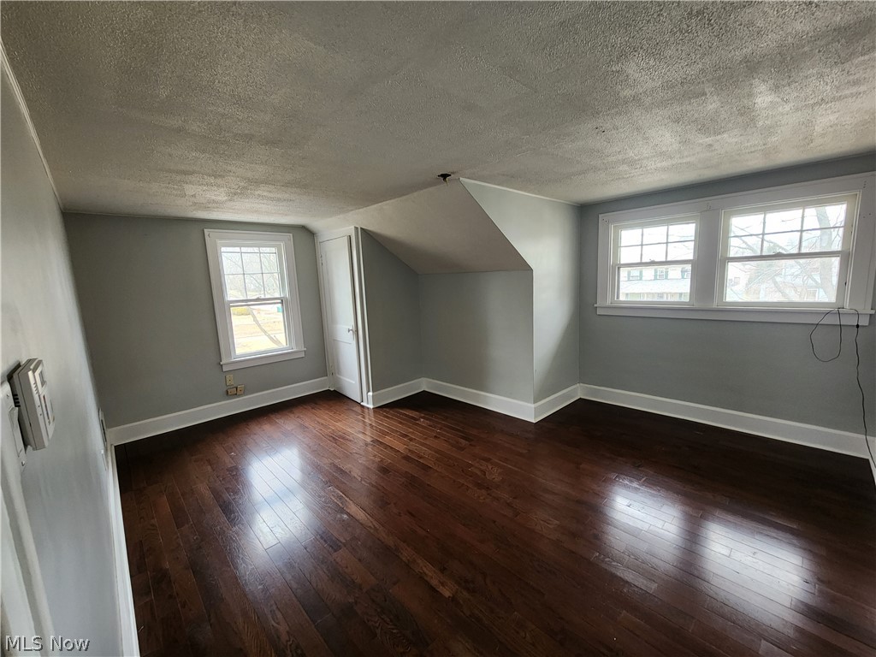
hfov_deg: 106.2
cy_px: 328
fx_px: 329
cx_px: 438
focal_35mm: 13
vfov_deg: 89.9
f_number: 2.2
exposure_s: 1/30
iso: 320
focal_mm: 2.2
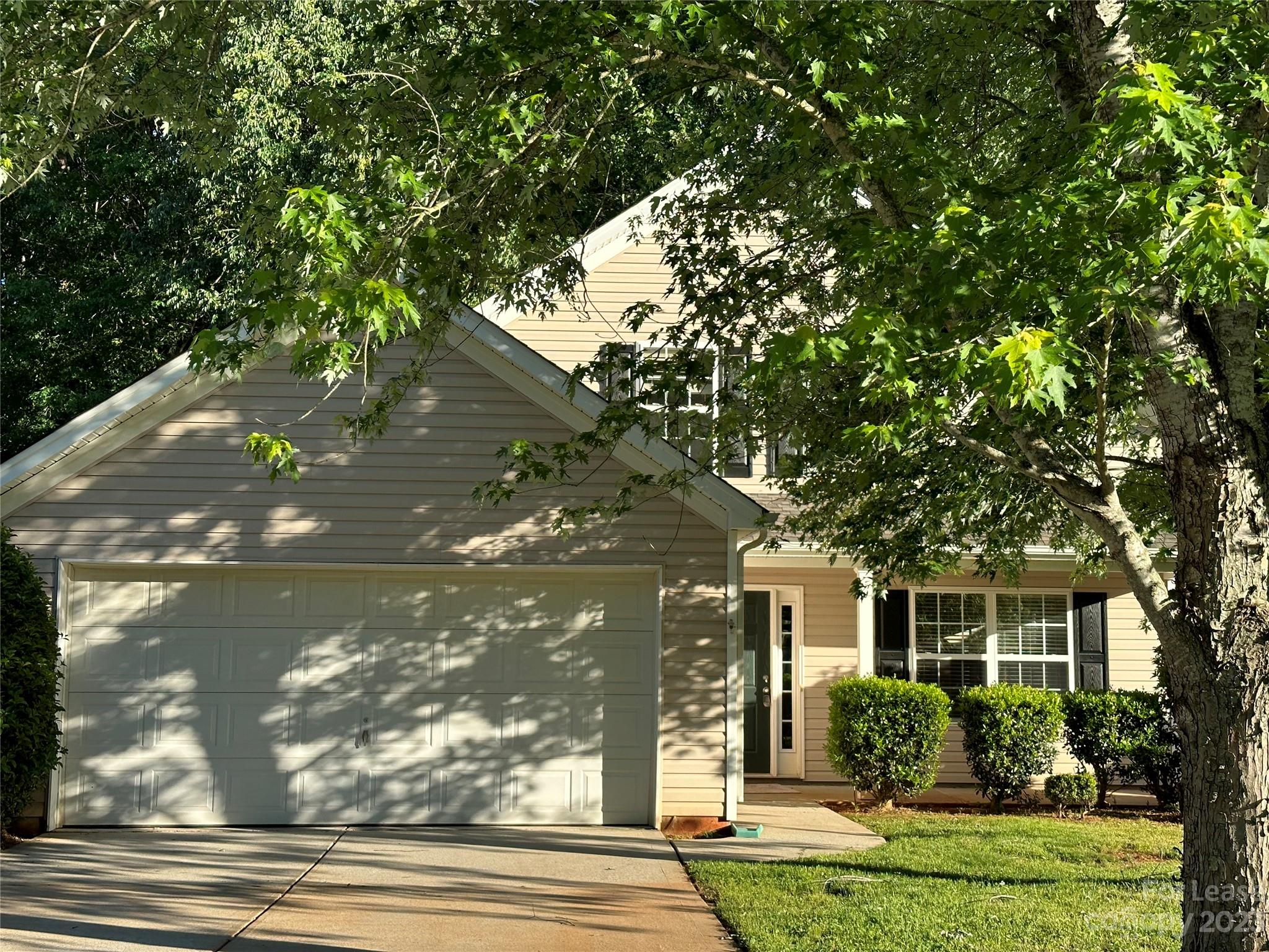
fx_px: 1760
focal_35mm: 48
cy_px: 476
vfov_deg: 30.3
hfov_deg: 39.7
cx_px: 634
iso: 64
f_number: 1.78
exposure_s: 1/1199
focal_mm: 6.86
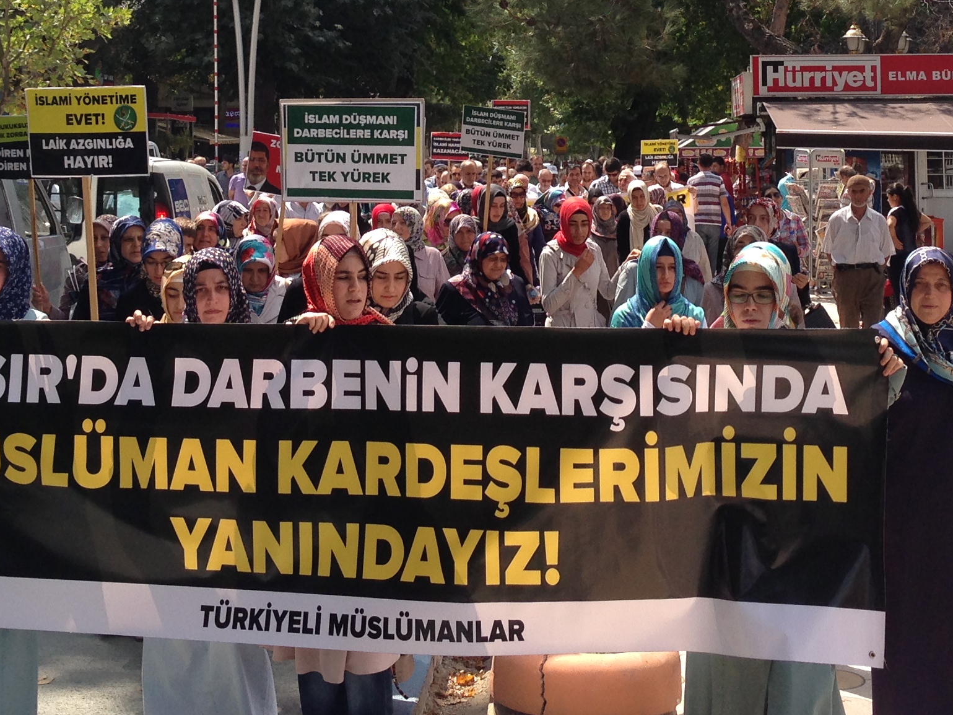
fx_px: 1927
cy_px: 76
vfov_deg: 20.6
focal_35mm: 70
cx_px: 521
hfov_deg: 27.8
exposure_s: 1/834
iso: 50
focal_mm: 4.13
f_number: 2.4
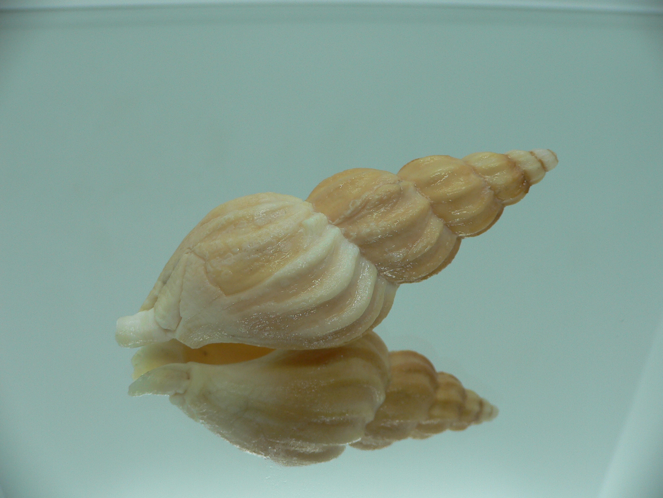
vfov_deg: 40.7
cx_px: 332
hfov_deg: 52.6
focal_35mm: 35
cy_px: 249
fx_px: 670
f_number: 2.8
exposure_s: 1/80
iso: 80
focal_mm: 4.6
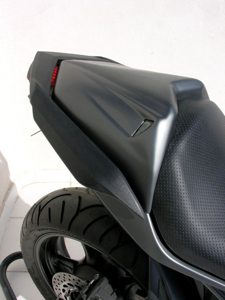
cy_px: 150
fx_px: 303
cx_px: 112
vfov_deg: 52.6
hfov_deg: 40.7
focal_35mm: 35
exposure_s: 1/218
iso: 50
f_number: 7.1
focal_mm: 8.9
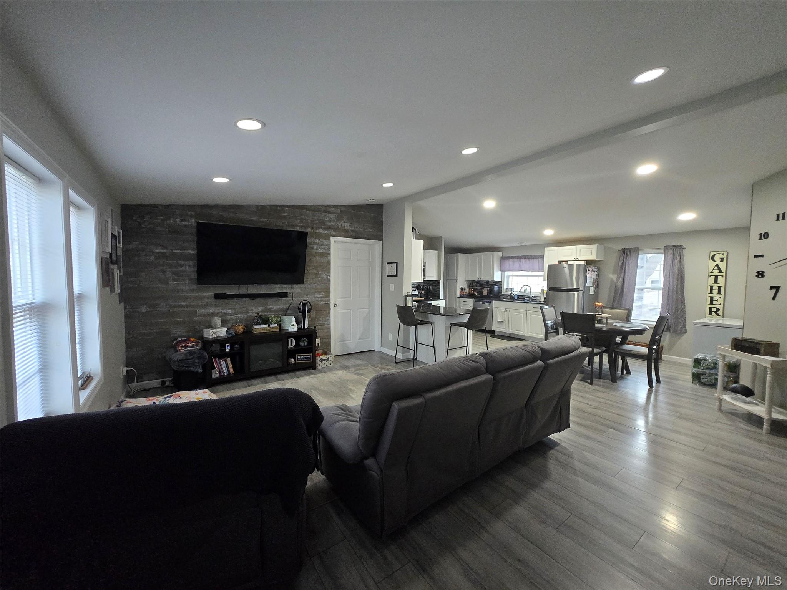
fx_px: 296
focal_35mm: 13
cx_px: 394
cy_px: 295
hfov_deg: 106.2
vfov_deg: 89.9
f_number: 2.2
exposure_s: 1/60
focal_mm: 1.7
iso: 800
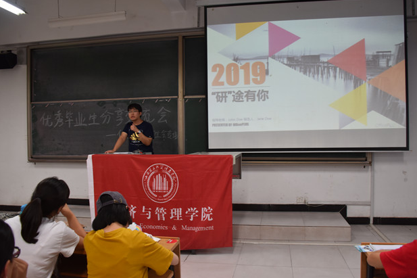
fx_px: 324
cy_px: 137
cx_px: 214
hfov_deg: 65.5
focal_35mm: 28
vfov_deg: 46.4
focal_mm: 18
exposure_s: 1/60
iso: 560
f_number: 4
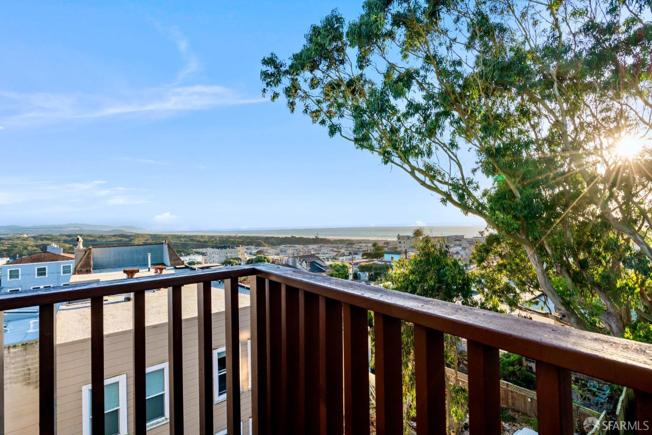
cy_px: 218
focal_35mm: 16
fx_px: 290
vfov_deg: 73.7
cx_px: 326
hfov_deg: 96.7
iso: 640
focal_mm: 16
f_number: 13
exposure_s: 1/200
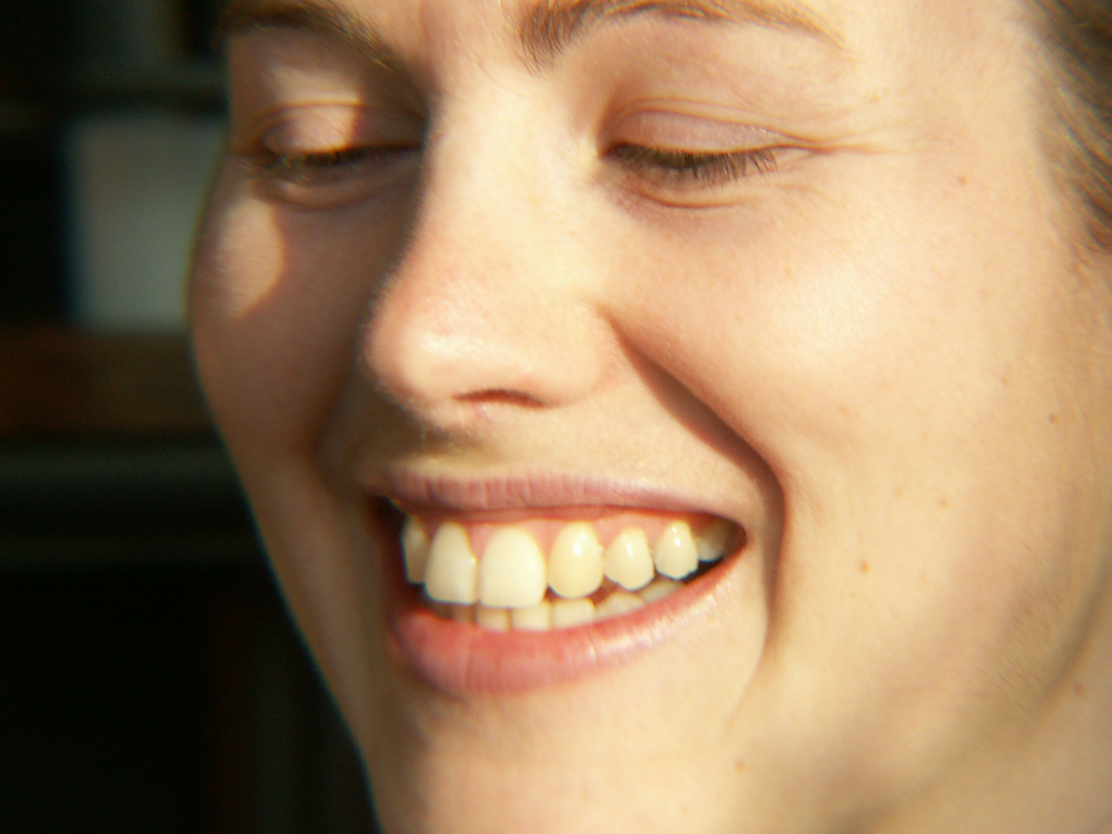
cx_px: 718
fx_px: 6714
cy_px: 305
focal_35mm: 209
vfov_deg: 7.1
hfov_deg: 9.5
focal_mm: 23.39
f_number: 5
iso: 50
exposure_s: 1/60
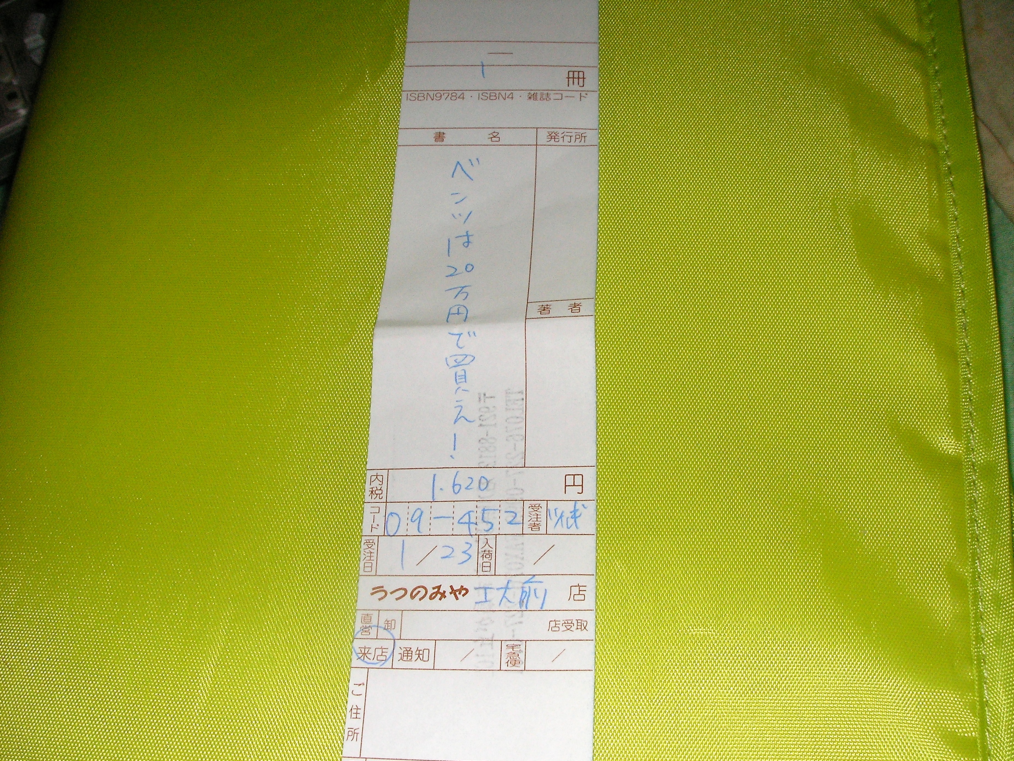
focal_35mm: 38
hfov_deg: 49.0
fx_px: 1113
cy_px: 380
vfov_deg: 37.7
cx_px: 507
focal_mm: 6.3
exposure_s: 1/40
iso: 100
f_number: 5.6
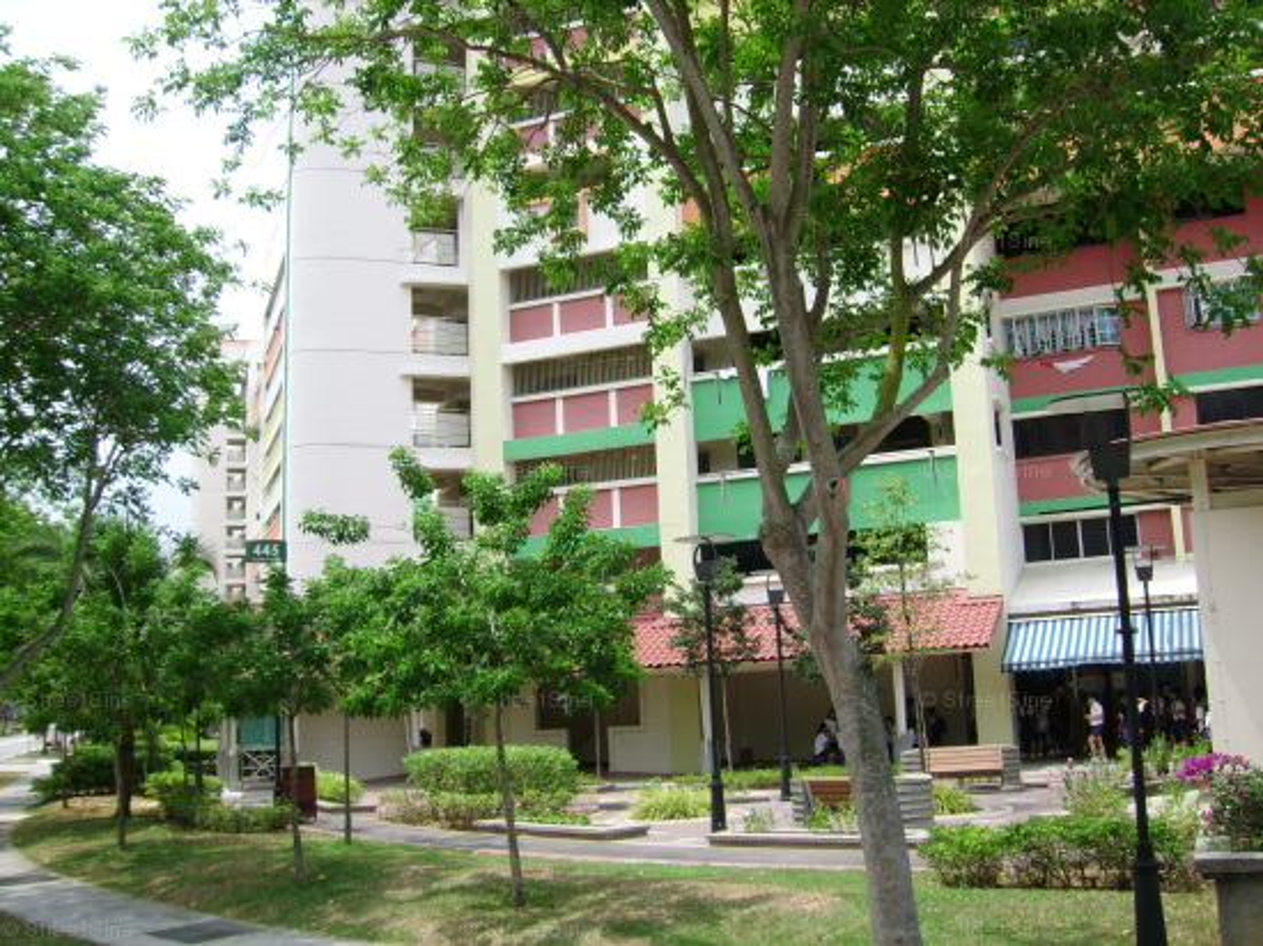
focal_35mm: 35
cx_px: 632
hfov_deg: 52.6
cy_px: 473
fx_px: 1276
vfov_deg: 40.7
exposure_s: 1/229
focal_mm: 5.95
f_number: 5.8
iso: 50
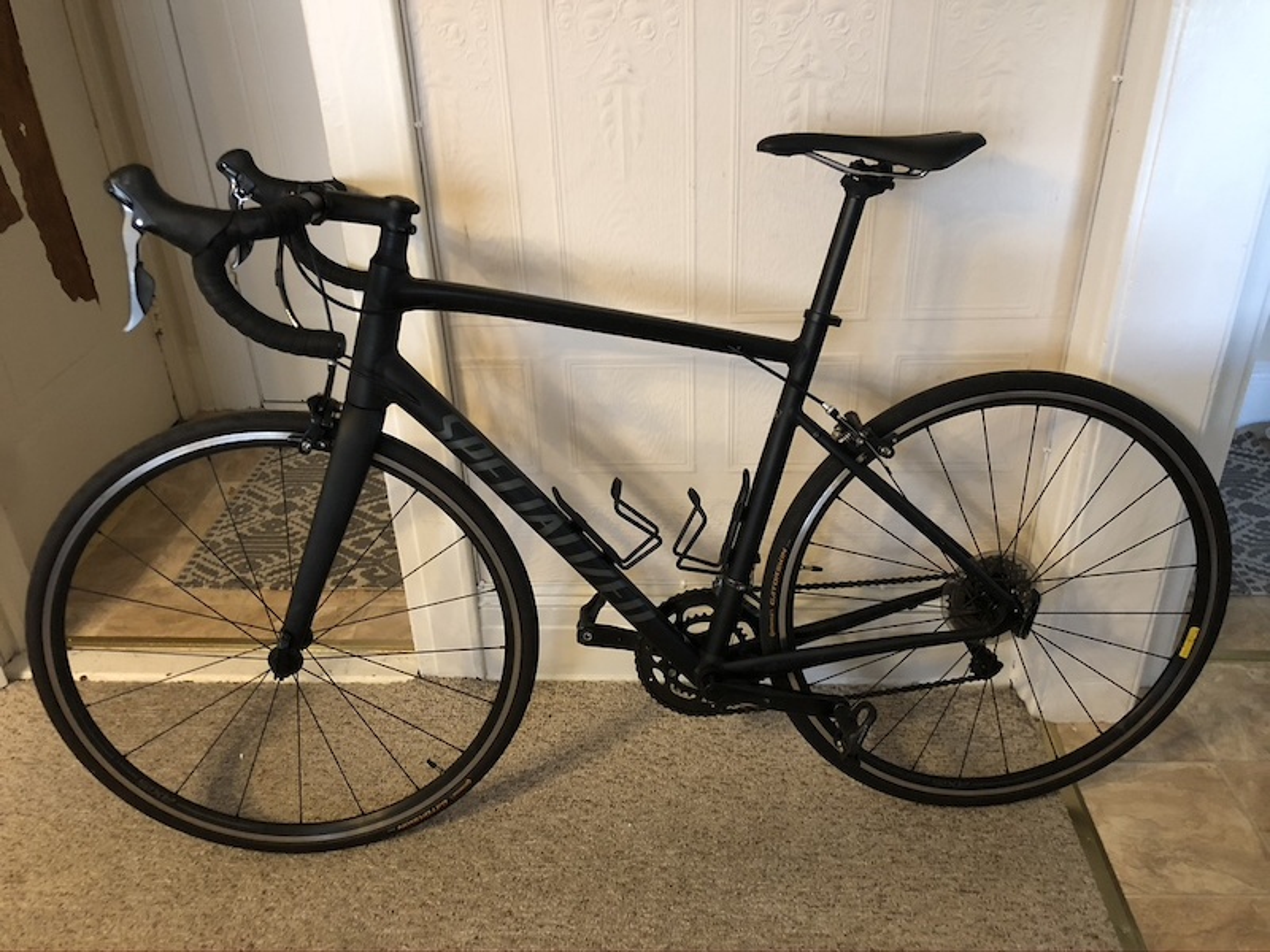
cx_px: 635
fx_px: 1027
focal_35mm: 28
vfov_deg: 49.7
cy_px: 476
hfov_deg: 63.4
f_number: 1.8
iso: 100
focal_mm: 4
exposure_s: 1/9
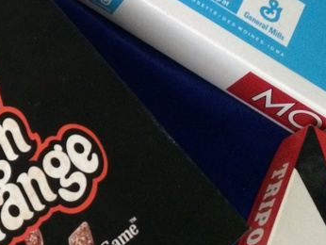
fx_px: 735
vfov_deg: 18.9
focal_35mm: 78
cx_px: -72
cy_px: 114
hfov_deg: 22.8
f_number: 2.2
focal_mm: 4.12
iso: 400
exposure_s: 1/15
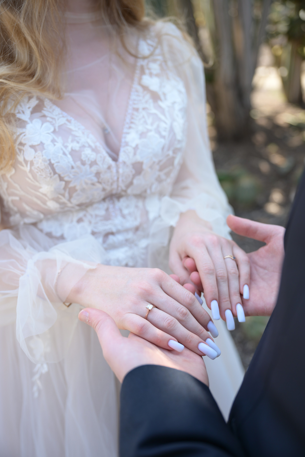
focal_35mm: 32
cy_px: 228
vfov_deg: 58.7
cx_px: 152
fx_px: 406
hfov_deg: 41.2
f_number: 2.8
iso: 100
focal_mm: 32
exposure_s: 1/320
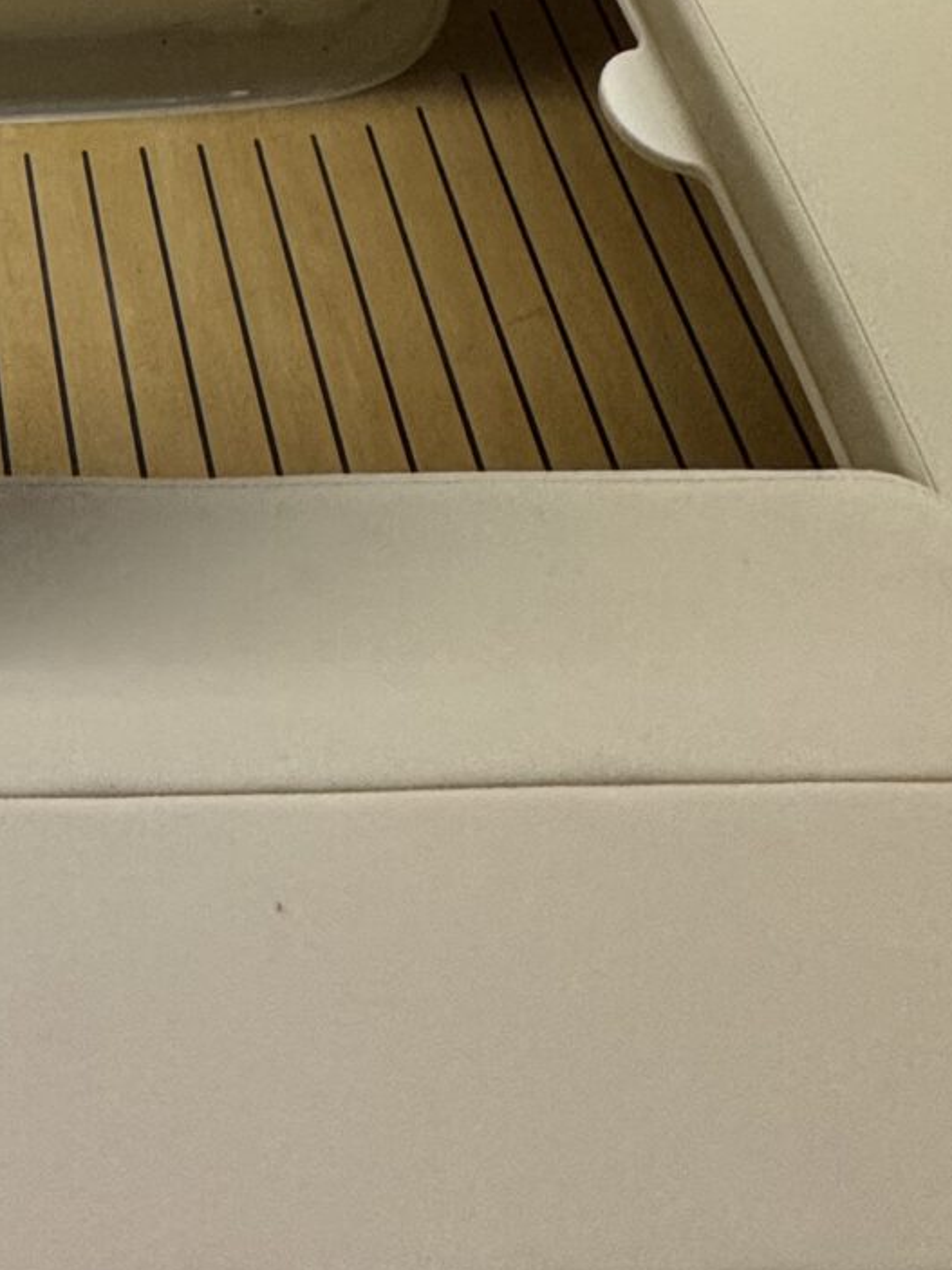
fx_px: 1871
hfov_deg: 24.7
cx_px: -293
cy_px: -860
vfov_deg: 24.0
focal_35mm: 51
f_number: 2.2
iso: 200
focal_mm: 2.22
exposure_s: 1/100
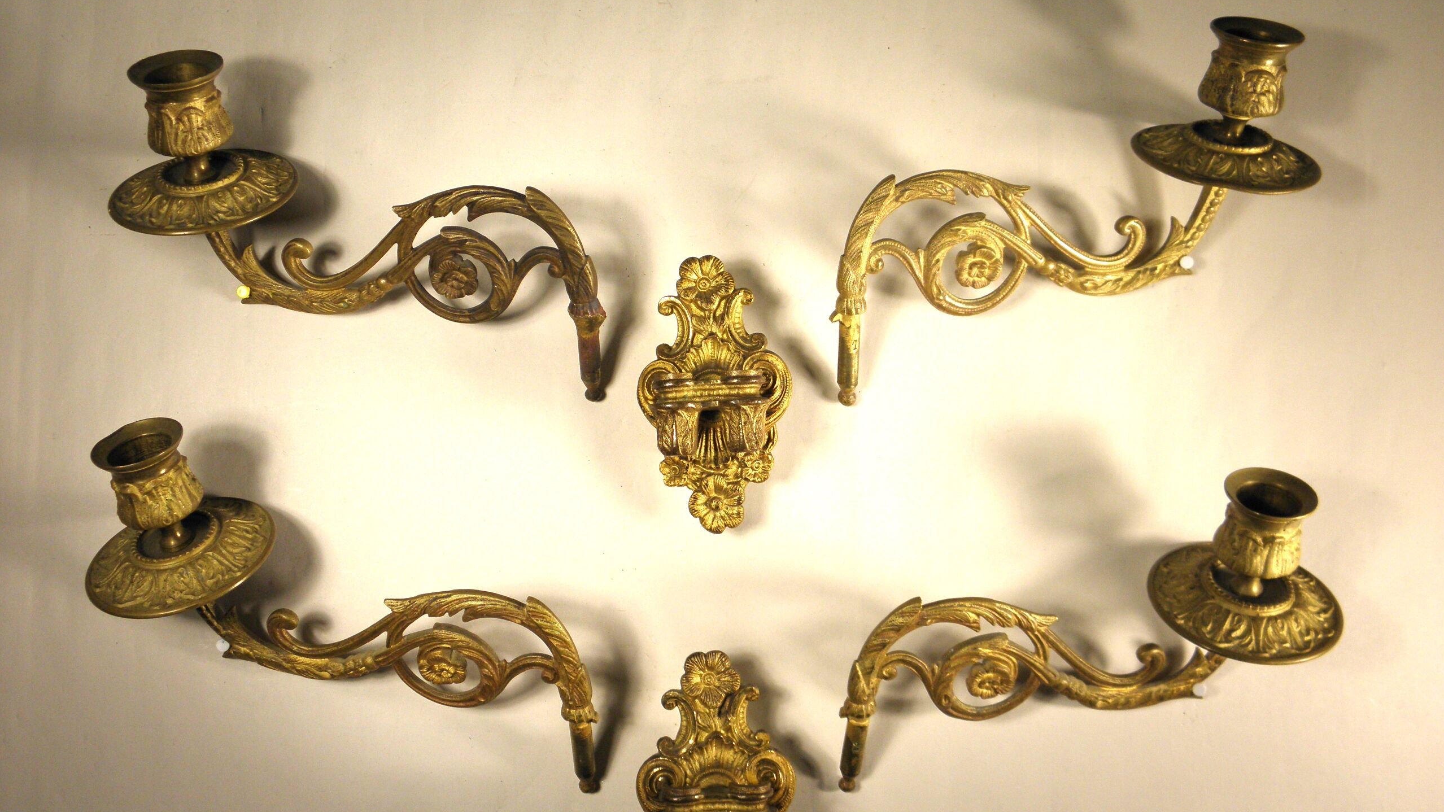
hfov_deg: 55.3
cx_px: 722
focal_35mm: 36
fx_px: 1378
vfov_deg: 32.8
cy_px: 428
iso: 100
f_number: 3.6
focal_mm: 5.9
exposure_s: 1/125
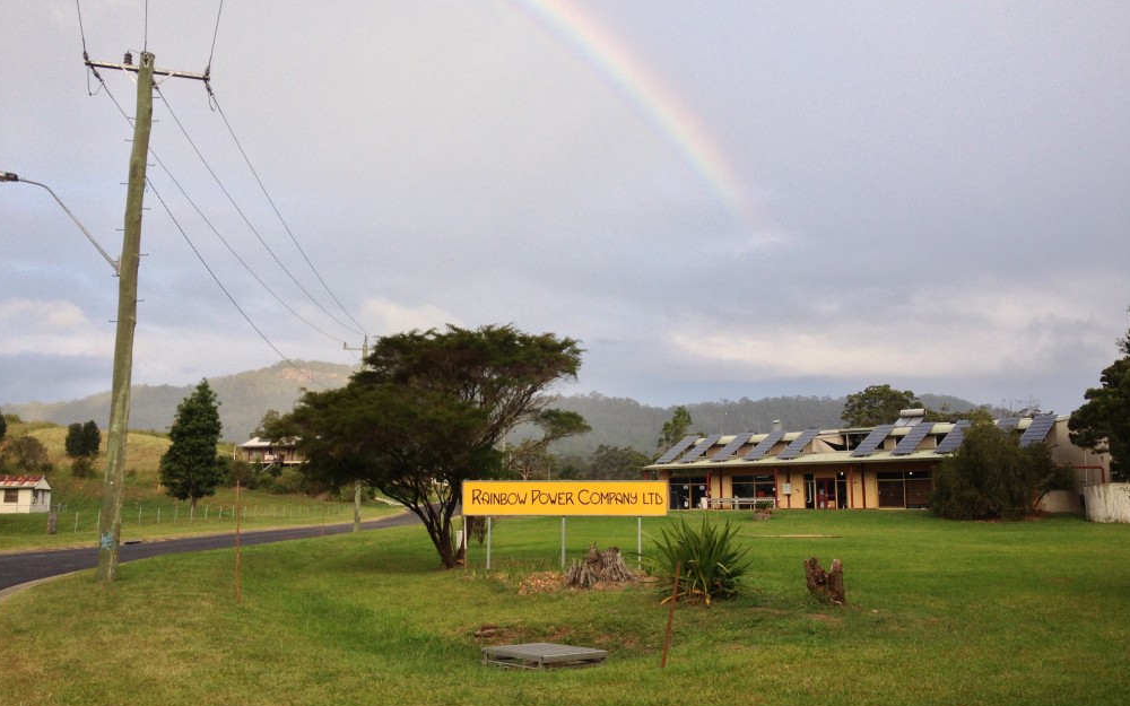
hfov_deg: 51.5
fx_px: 1170
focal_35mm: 38
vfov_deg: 33.6
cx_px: 572
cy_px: 360
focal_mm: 4.28
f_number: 2.4
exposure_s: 1/361
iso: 50
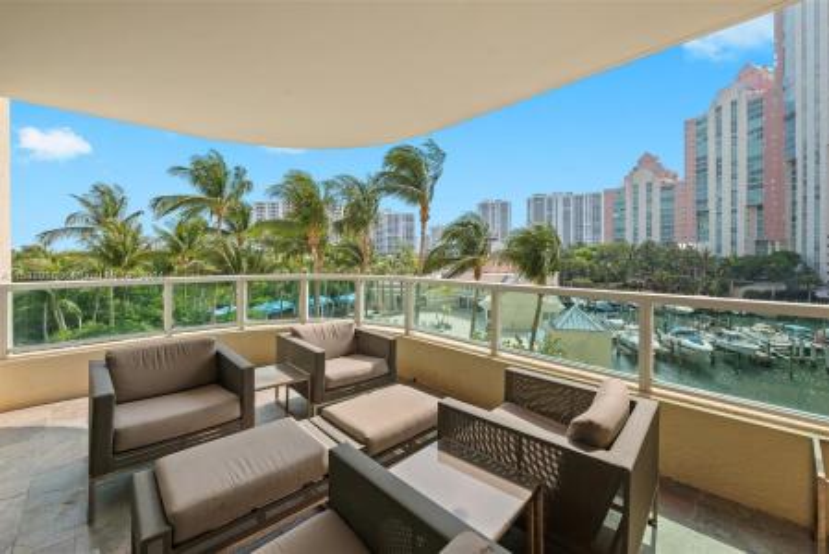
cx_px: 414
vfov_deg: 81.3
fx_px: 323
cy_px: 277
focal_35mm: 14
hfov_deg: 104.2
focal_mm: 14
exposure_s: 1/400
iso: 200
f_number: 8
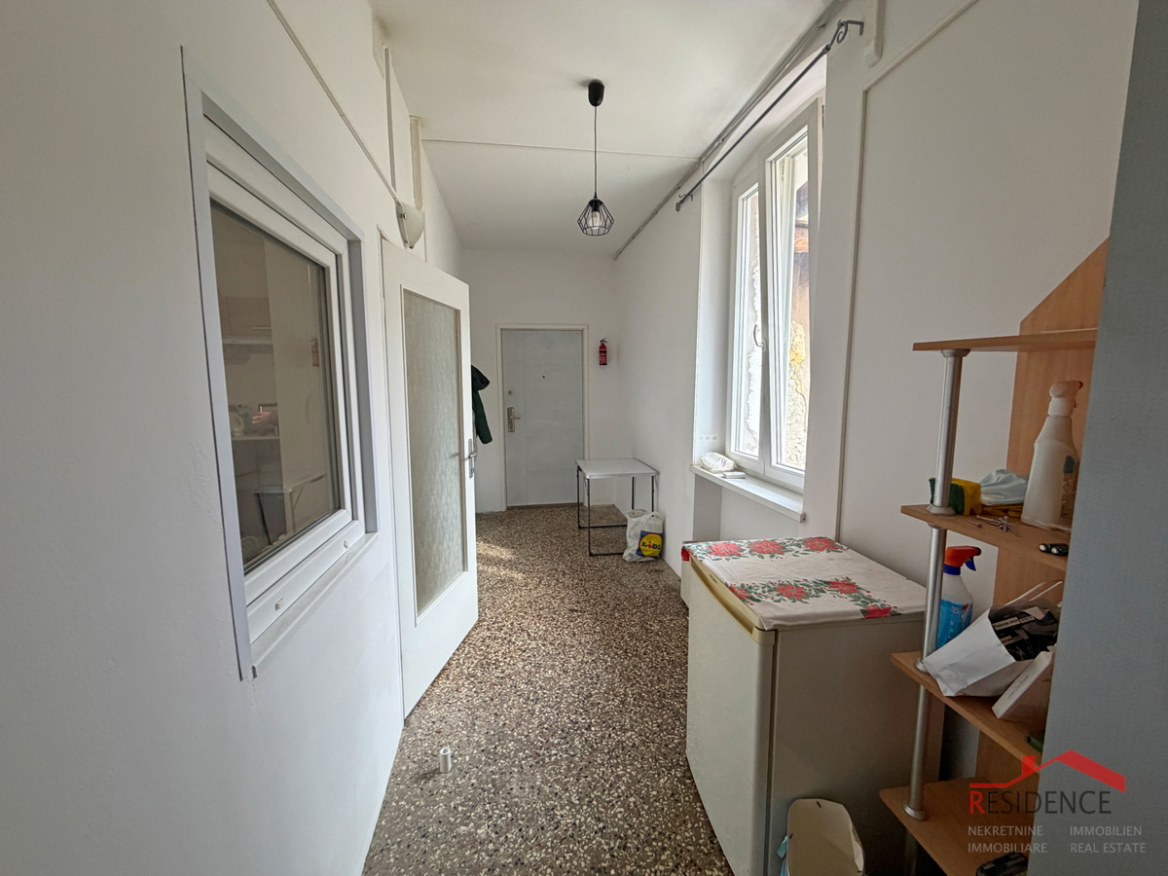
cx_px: 584
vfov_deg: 85.7
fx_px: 472
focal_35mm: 14
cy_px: 438
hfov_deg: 102.1
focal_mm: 2.22
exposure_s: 1/100
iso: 250
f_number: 2.2
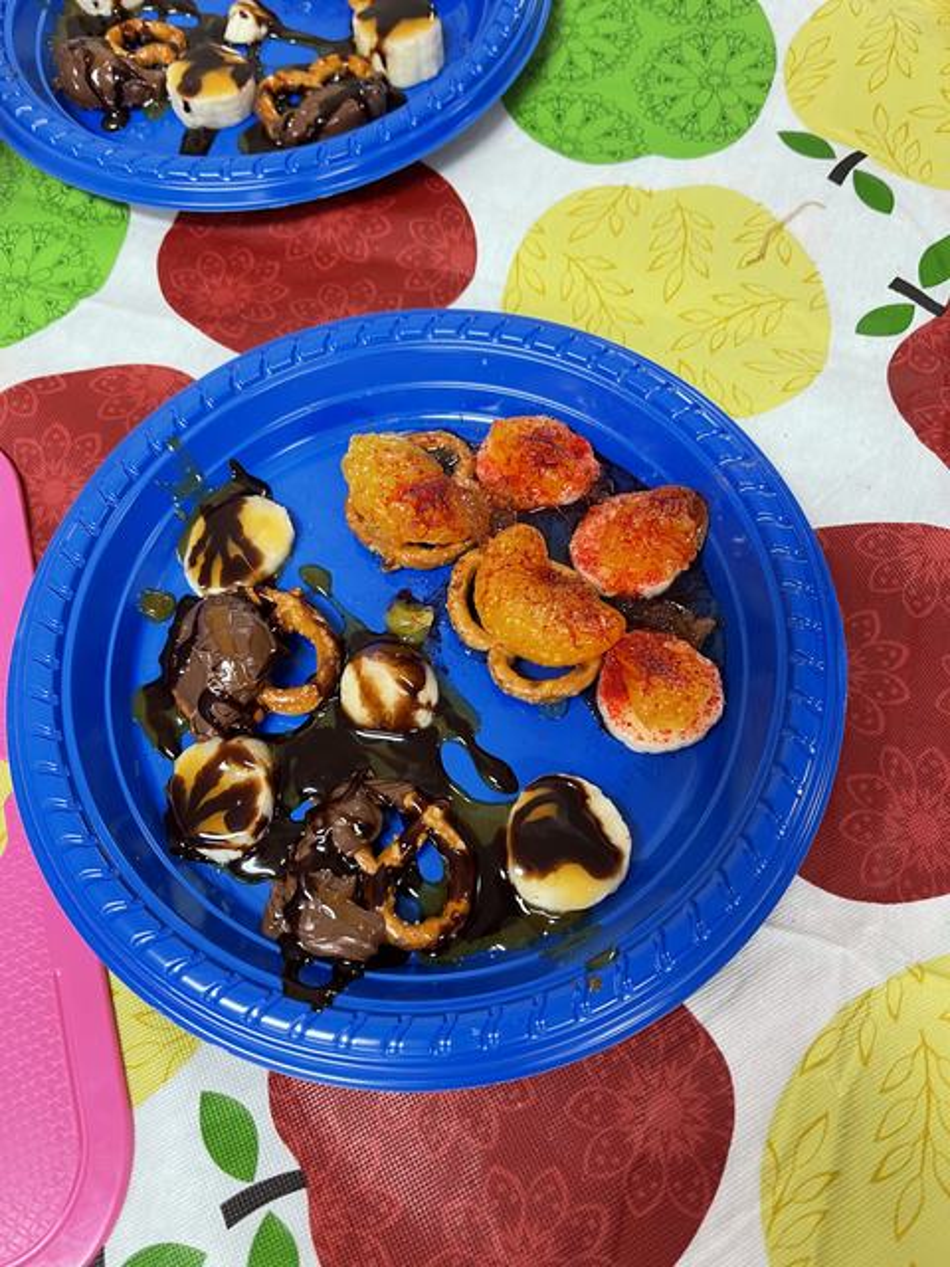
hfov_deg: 53.1
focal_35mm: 26
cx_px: 475
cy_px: 634
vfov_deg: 67.3
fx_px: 951
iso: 100
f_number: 1.6
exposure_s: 1/60
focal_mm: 5.1
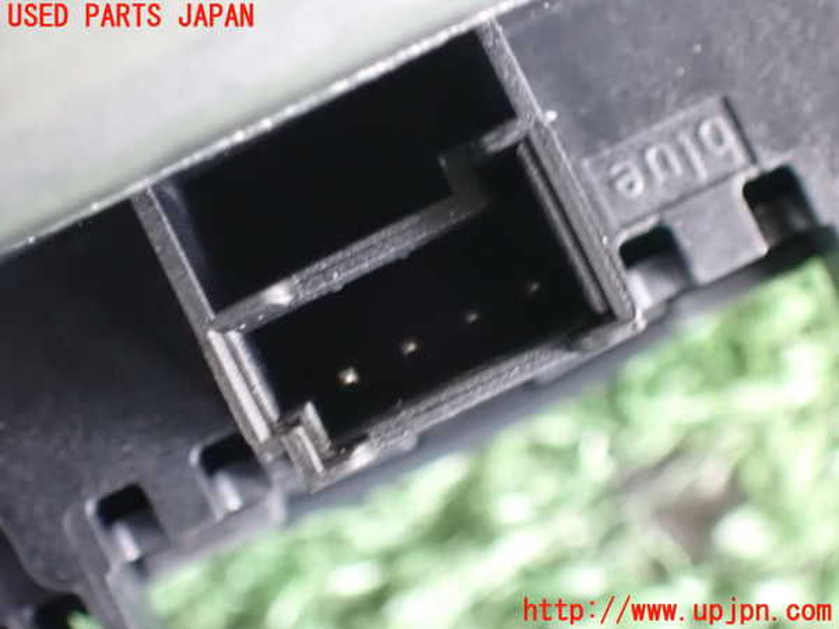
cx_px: 420
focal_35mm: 100
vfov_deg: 14.8
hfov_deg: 19.6
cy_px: 314
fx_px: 2424
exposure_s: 1/8
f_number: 4.9
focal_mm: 18
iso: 1600
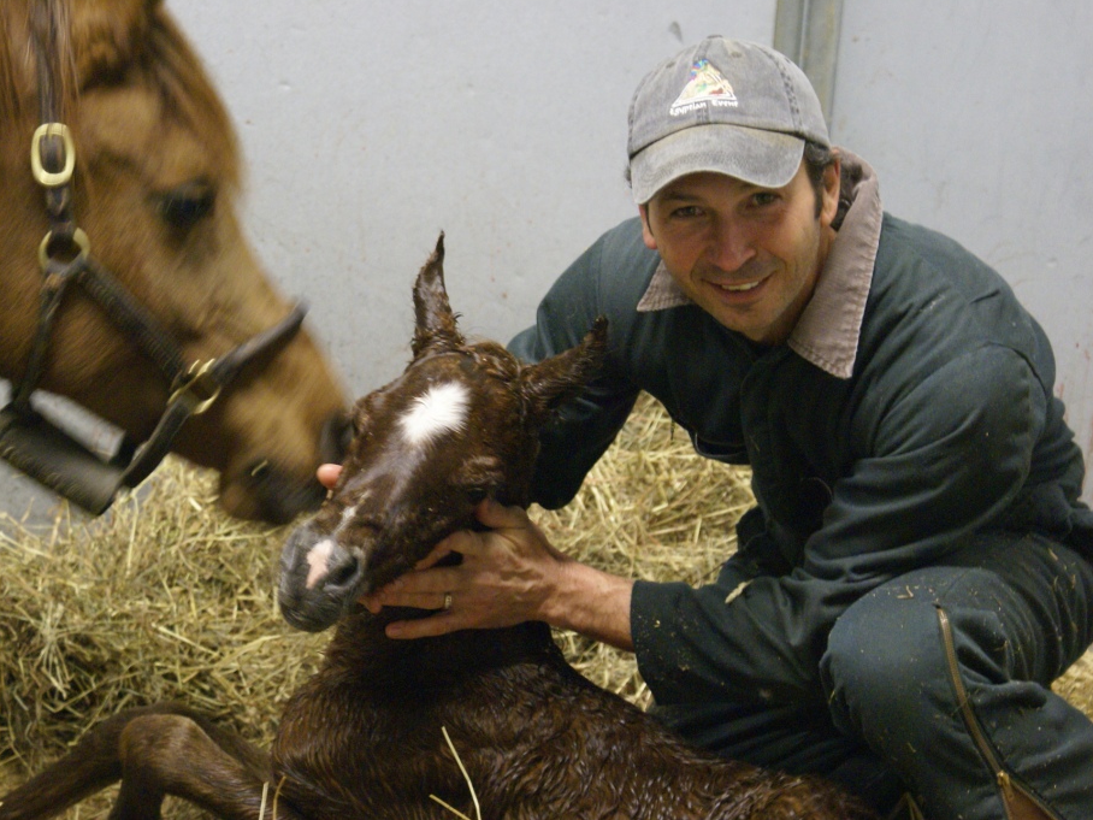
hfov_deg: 17.3
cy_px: 409
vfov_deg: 13.0
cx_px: 526
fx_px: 3600
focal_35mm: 114
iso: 800
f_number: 5.6
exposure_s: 1/10
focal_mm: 70
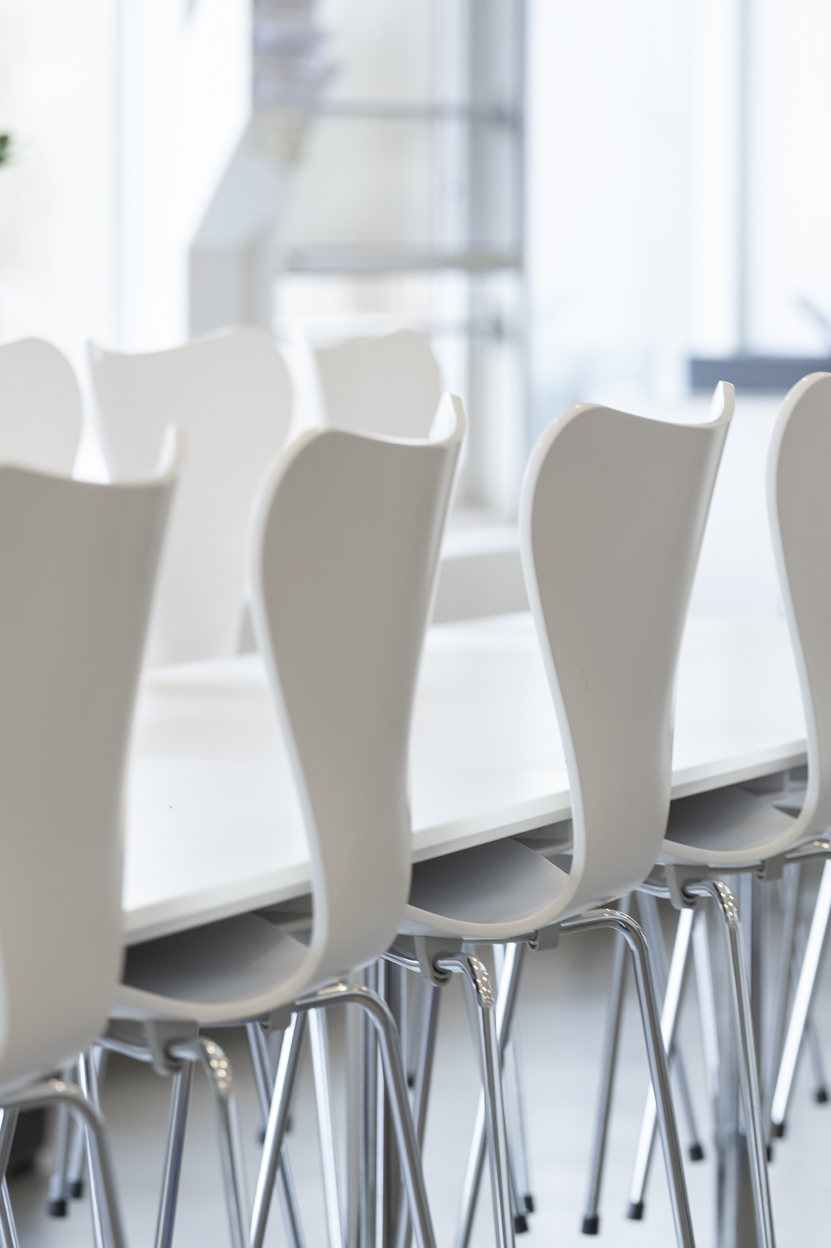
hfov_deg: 5.8
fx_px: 8103
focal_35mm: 234
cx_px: 1130
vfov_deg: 8.8
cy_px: 1128
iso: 250
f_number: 3.2
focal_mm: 110
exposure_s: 1/125
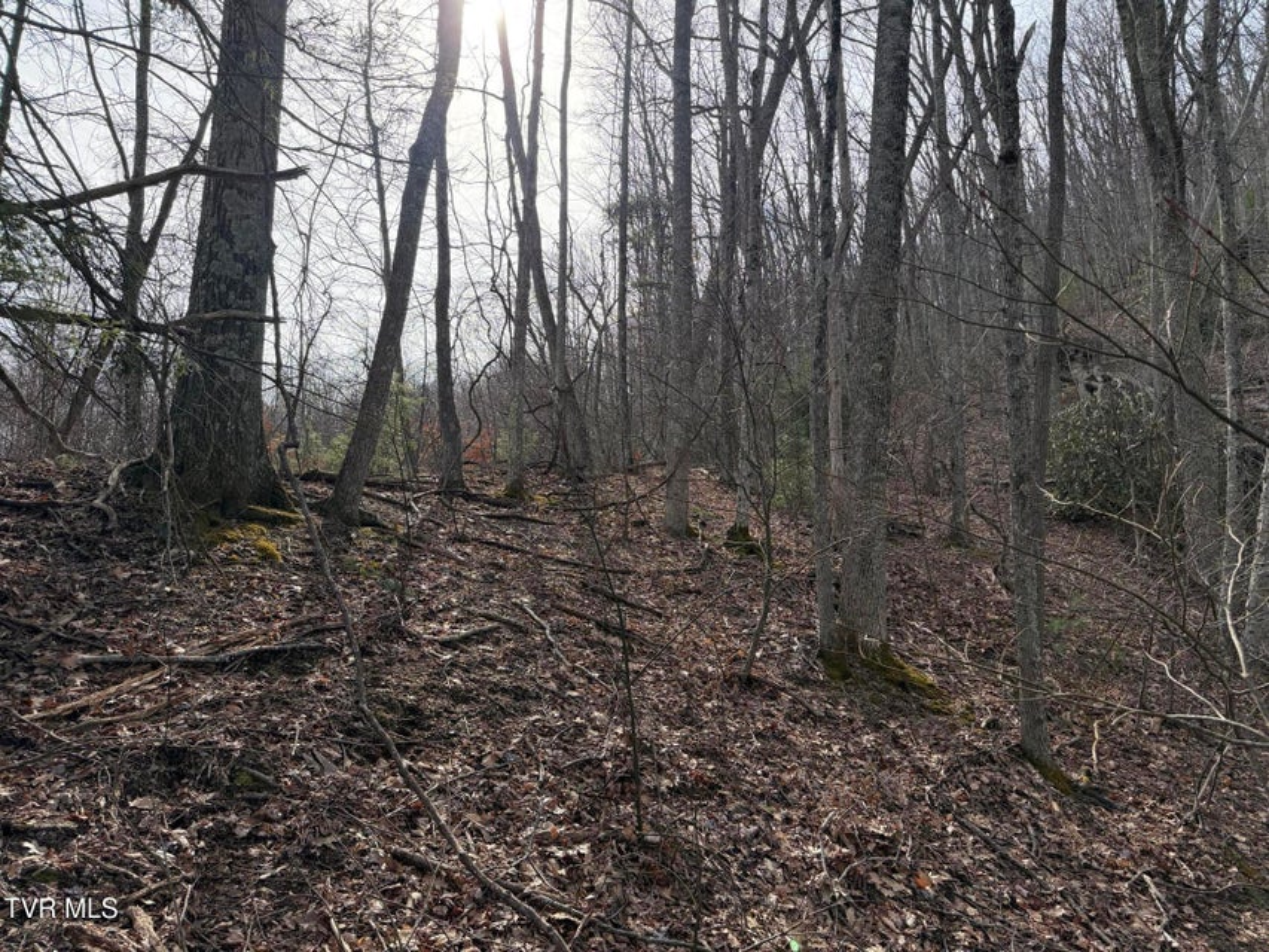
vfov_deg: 56.8
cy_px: 476
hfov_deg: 71.6
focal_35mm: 24
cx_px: 634
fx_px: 880
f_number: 1.78
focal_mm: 6.76
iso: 100
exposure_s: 1/2907
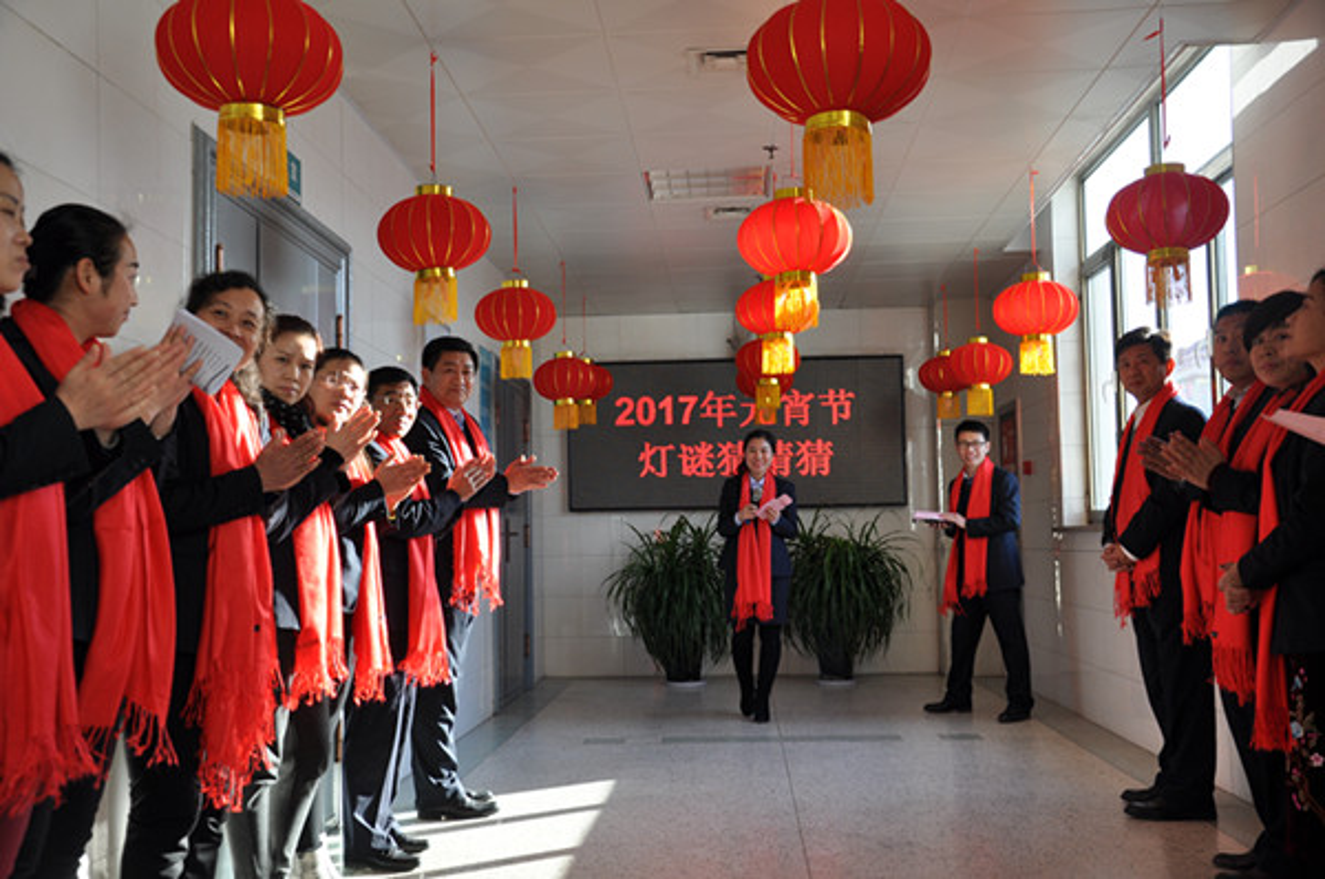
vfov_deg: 34.1
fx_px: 1433
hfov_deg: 49.6
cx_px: 662
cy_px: 440
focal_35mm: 39
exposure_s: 1/125
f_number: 5.6
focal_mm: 26
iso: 250
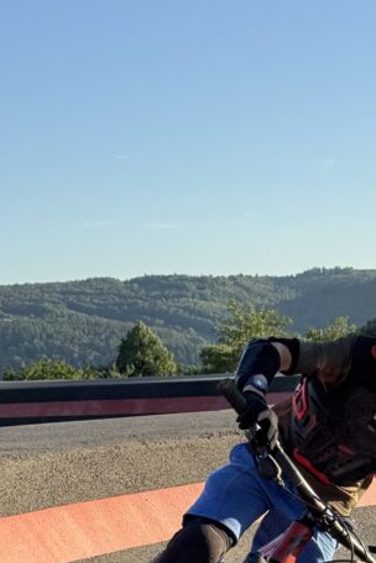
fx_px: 1755
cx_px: 385
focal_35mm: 112
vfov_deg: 18.0
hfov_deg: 12.1
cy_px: 493
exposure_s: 1/2611
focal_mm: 6.76
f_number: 1.78
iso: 64
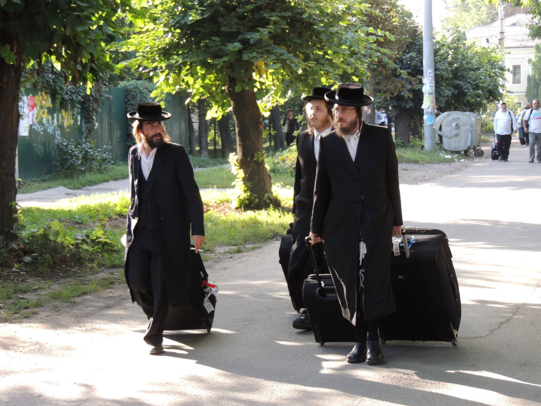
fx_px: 1641
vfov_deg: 14.1
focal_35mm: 105
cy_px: 203
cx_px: 270
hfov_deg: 18.7
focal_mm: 18.7
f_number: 4.2
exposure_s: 1/100
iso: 250
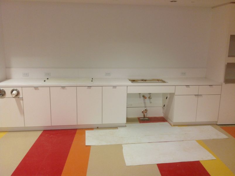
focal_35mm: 35
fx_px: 237
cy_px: 88
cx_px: 118
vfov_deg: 40.6
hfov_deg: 52.7
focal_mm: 4.28
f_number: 2.4
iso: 80
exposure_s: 1/15
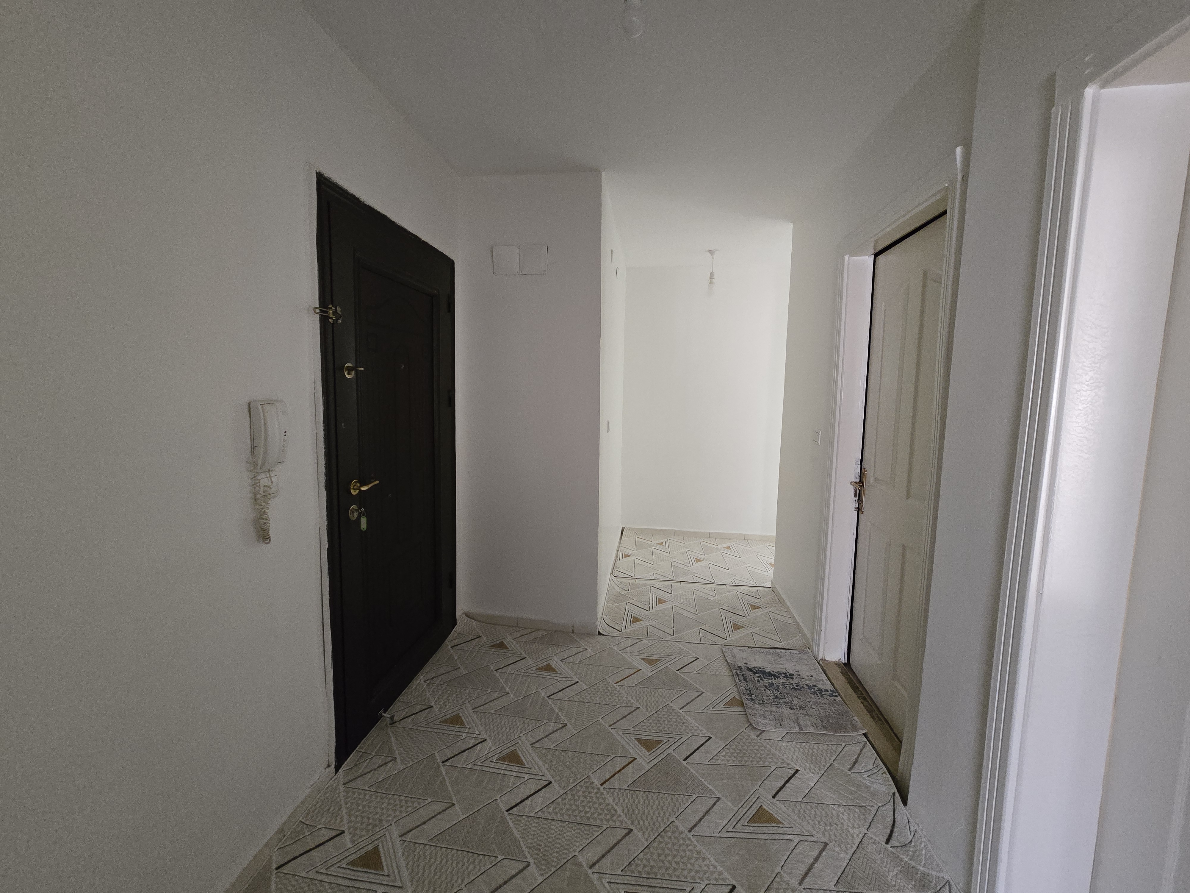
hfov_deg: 106.2
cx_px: 595
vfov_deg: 89.9
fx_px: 447
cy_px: 446
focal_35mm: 13
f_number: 2.2
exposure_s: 1/60
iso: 1250
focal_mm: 2.2
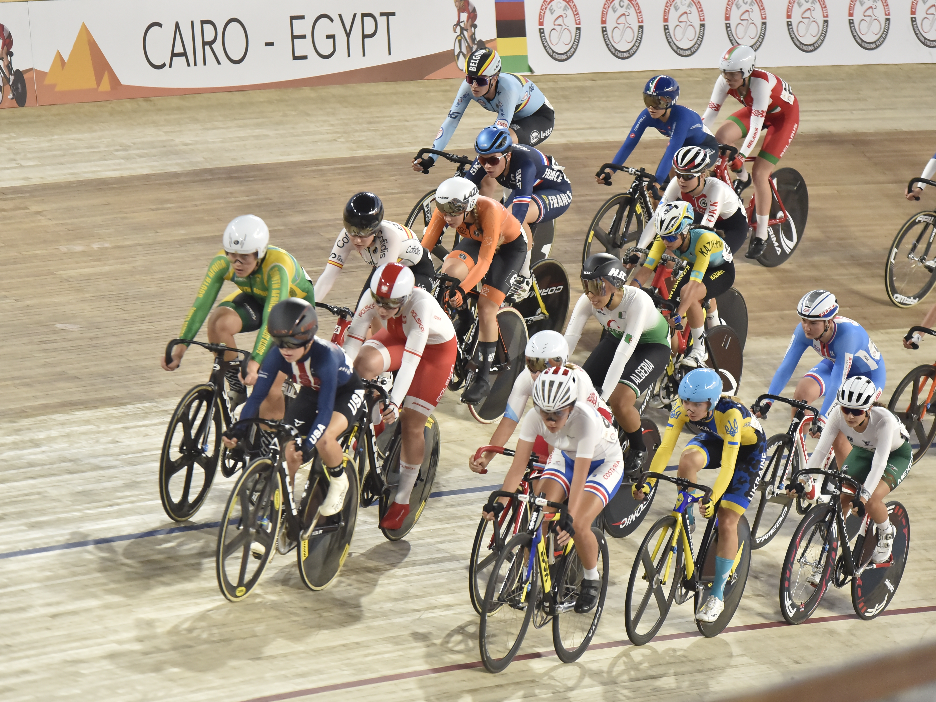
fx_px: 5624
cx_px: 529
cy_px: 325
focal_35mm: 208
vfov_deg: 7.1
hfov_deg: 9.5
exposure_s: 1/4000
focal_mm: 175
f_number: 2.8
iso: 2000
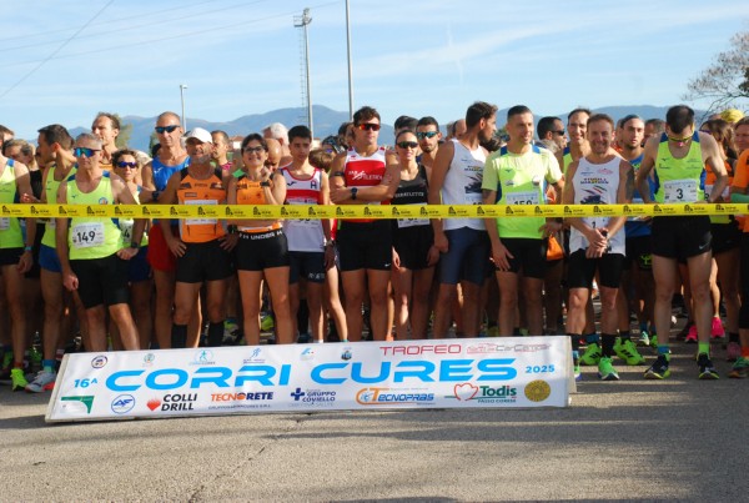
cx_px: 374
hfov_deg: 25.9
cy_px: 252
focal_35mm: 78
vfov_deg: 17.6
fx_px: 1626
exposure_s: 1/1000
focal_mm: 52
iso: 1000
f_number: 8
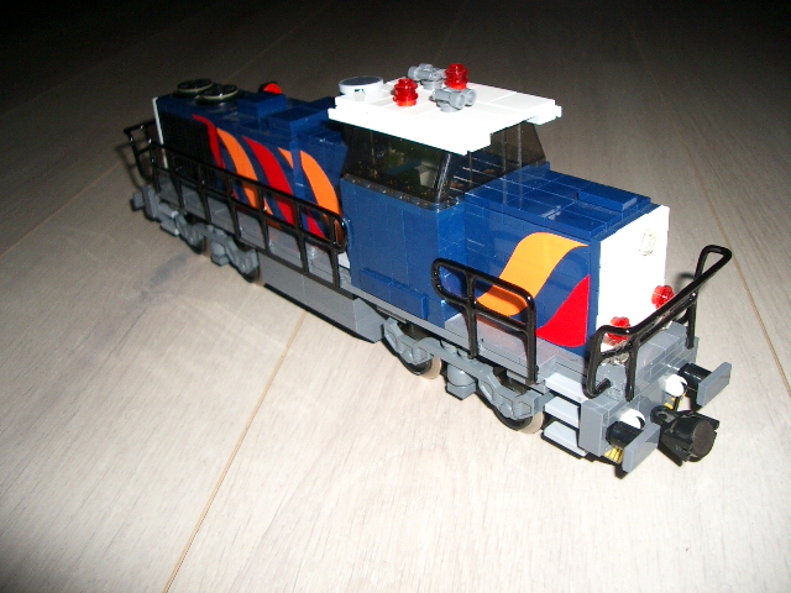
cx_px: 396
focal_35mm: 35
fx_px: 800
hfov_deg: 52.6
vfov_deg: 40.7
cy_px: 296
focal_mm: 5.8
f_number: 2.6
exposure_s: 1/40
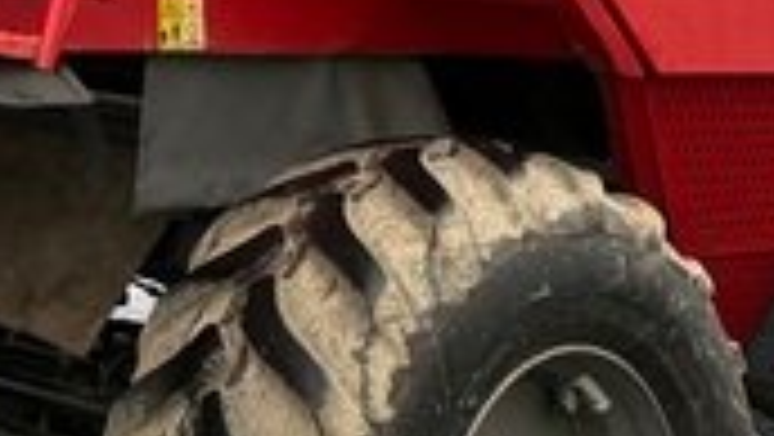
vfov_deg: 10.1
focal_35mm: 114
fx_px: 2341
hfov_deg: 18.6
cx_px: 189
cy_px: -308
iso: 125
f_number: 1.78
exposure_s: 1/243
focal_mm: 6.76
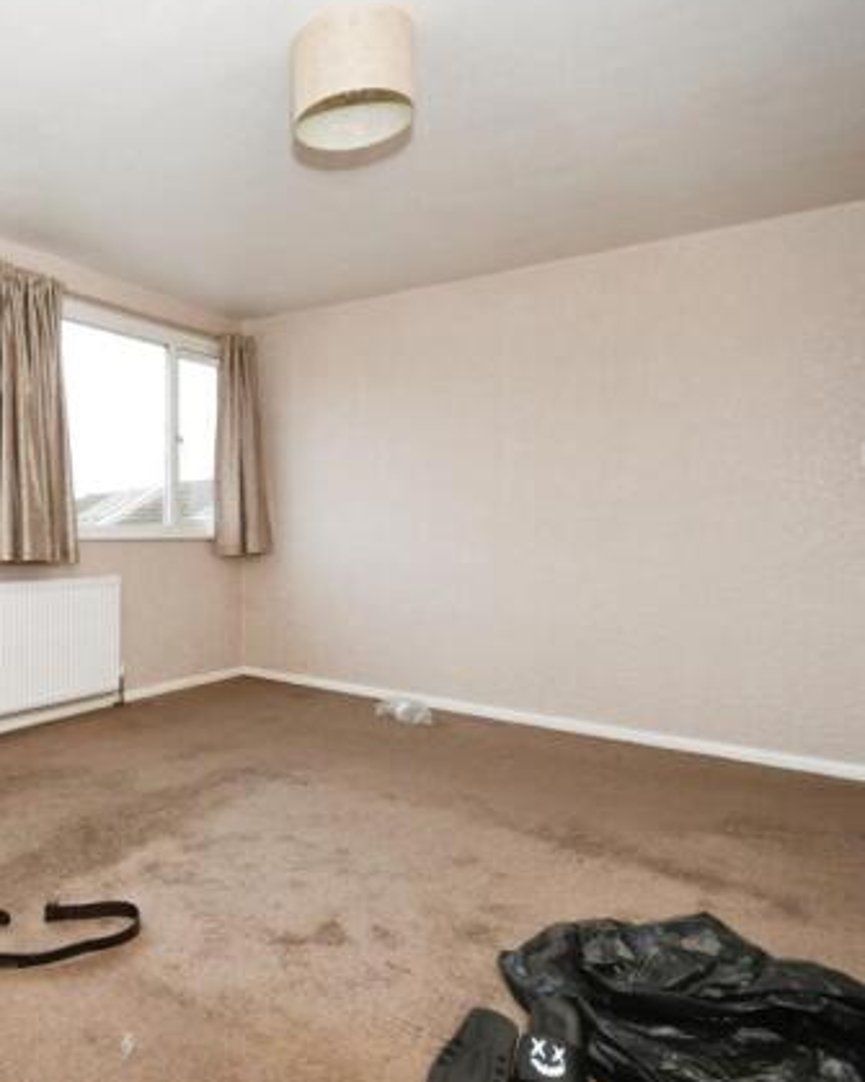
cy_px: 528
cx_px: 99
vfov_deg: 75.0
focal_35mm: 22
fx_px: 704
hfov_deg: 55.4
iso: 400
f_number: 8
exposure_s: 1/60
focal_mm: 10
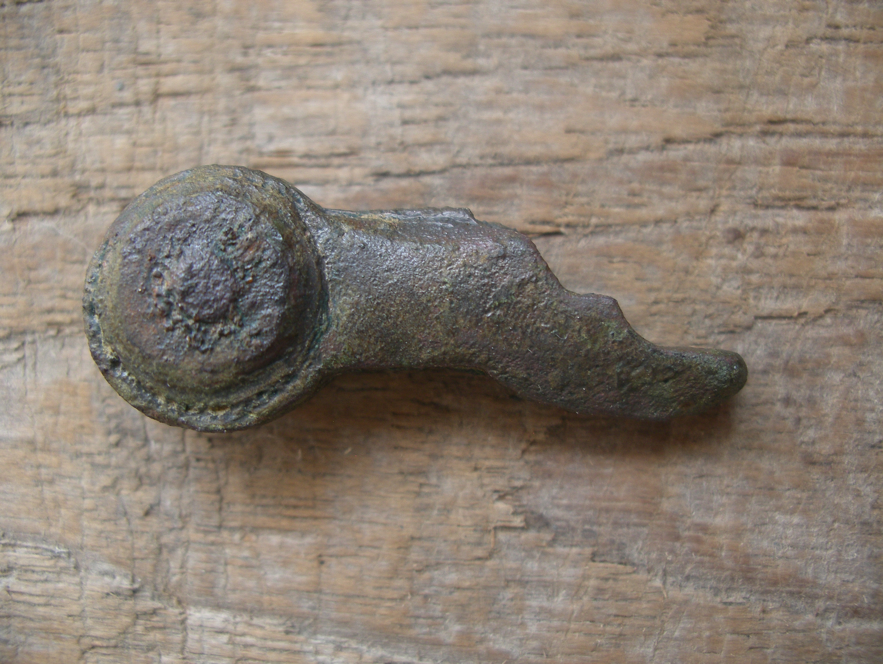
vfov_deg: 38.7
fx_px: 944
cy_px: 332
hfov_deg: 50.1
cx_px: 442
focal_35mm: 37
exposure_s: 1/40
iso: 125
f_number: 2.8
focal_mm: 7.8
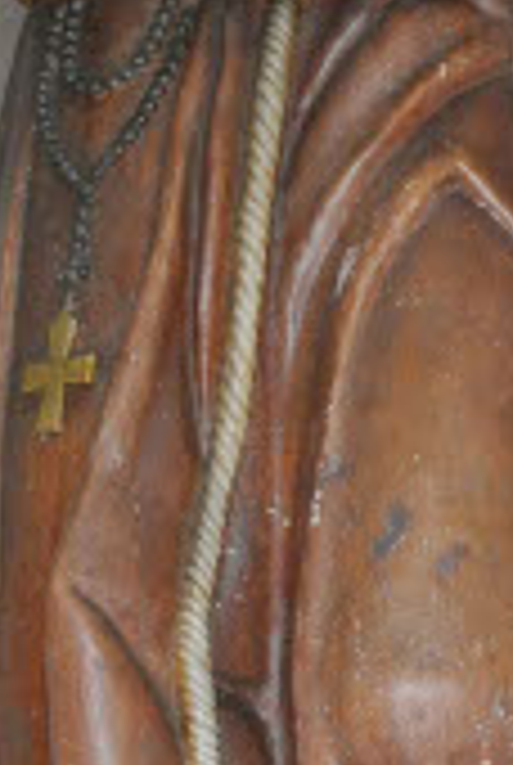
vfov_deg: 10.4
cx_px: 396
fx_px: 4215
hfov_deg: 7.0
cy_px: 256
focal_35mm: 198
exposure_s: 1/15
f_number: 5
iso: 800
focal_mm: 21.1
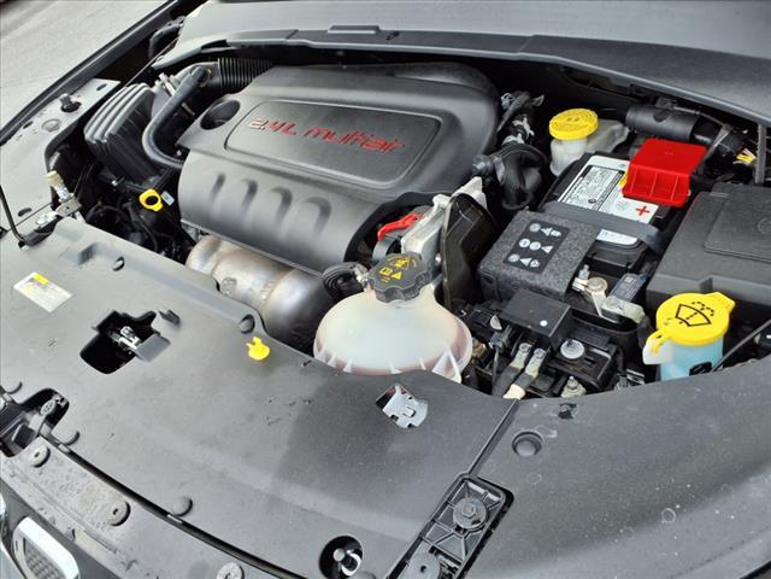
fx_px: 601
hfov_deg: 65.3
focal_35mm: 27
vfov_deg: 51.4
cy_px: 290
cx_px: 386
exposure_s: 1/196
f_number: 1.9
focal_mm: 3.58
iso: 40
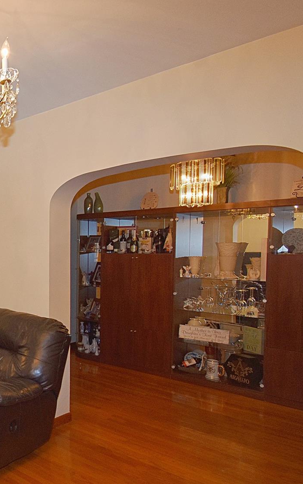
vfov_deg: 66.4
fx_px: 370
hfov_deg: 32.4
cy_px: 261
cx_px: -98
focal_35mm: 28
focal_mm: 10
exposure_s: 1/60
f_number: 4.5
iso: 400
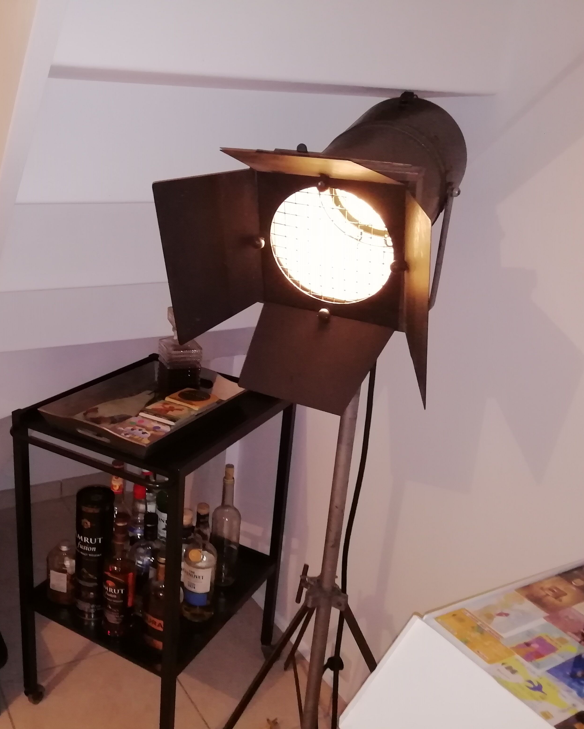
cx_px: 183
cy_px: 366
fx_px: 735
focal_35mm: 34
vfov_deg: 52.8
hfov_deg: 42.6
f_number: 2.2
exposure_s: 1/25
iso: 320
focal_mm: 3.21
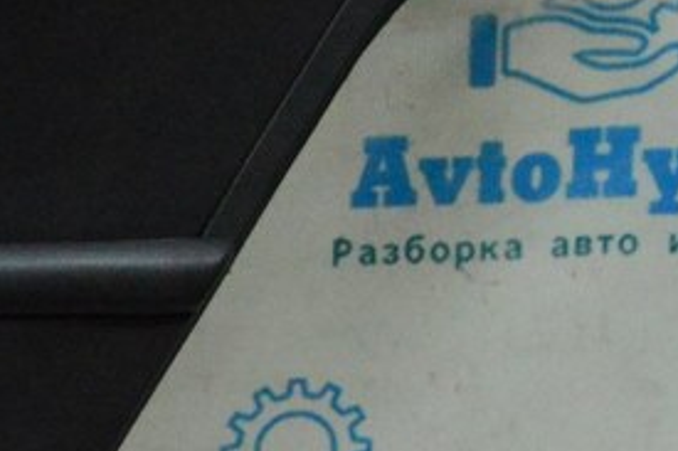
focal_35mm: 123
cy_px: 245
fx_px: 2315
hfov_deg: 15.2
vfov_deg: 11.1
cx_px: -377
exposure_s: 1/1000
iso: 6400
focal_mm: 22
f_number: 4
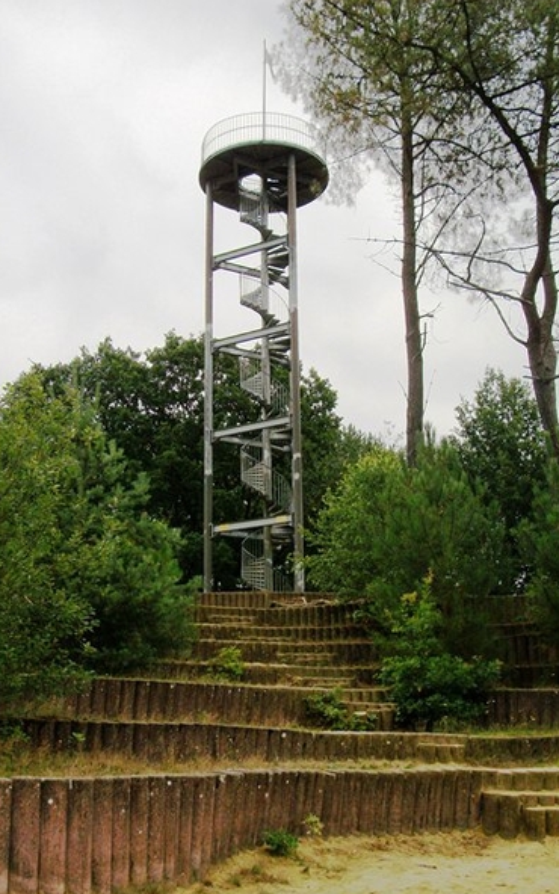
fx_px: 1048
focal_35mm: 43
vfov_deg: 46.2
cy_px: 449
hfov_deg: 29.9
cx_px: 260
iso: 80
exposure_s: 1/800
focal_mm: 7.1
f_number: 3.2
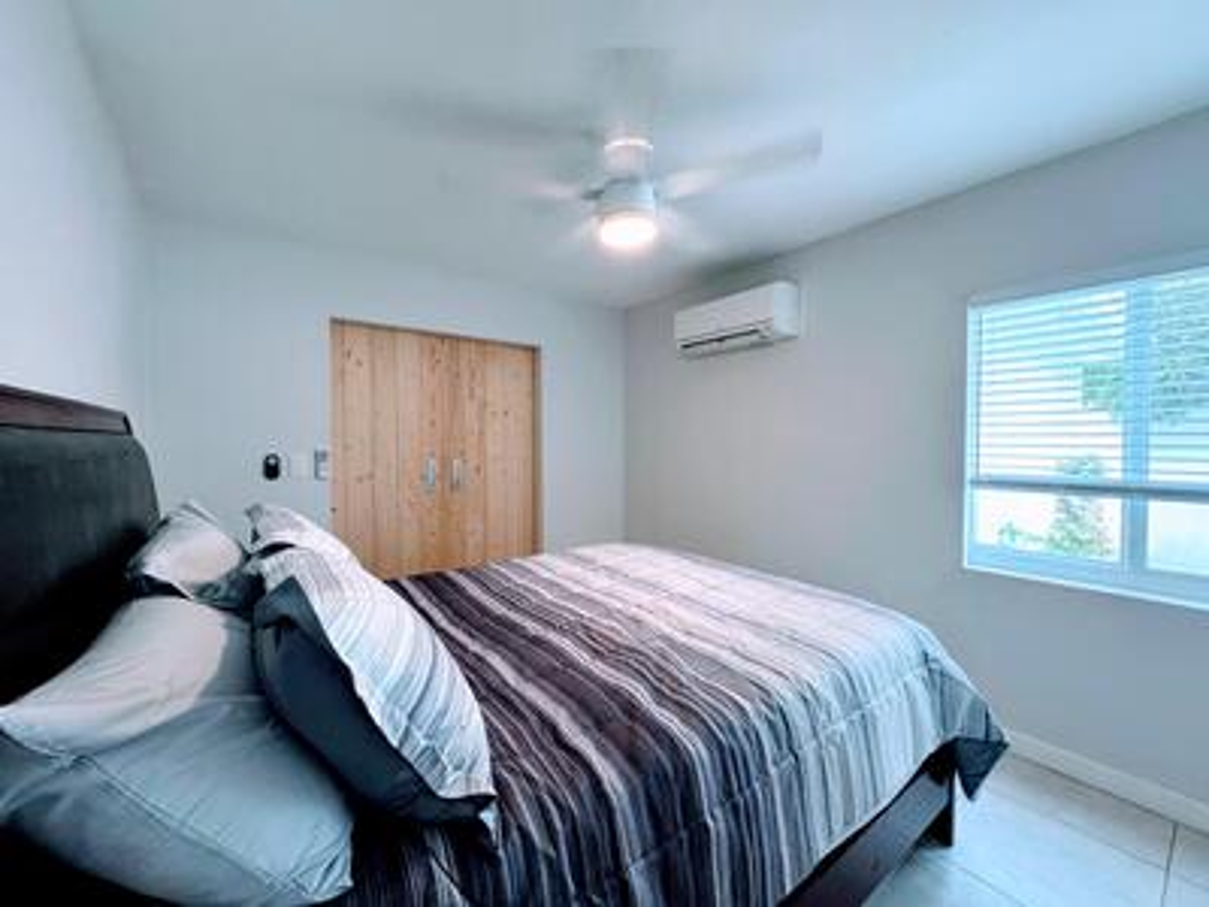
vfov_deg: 85.7
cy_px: 454
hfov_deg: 102.1
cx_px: 604
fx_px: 489
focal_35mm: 14
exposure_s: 1/60
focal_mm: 2.22
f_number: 2.2
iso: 200
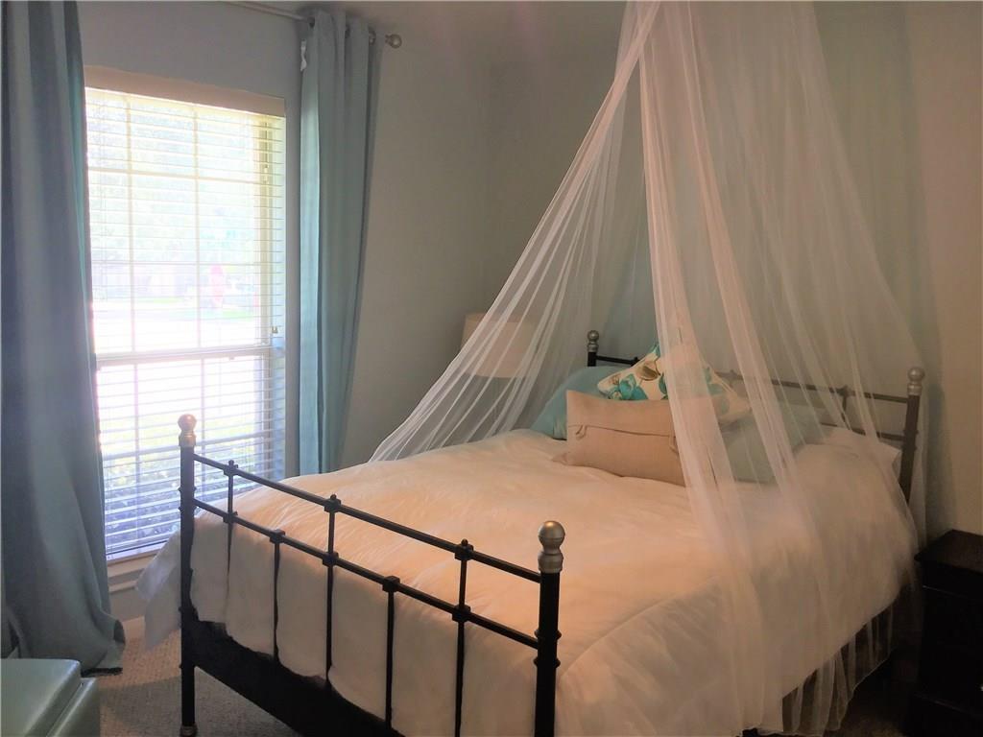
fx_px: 880
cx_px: 492
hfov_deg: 58.4
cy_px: 368
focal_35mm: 31
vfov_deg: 45.4
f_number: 2.4
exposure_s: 1/30
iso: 50
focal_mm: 3.3
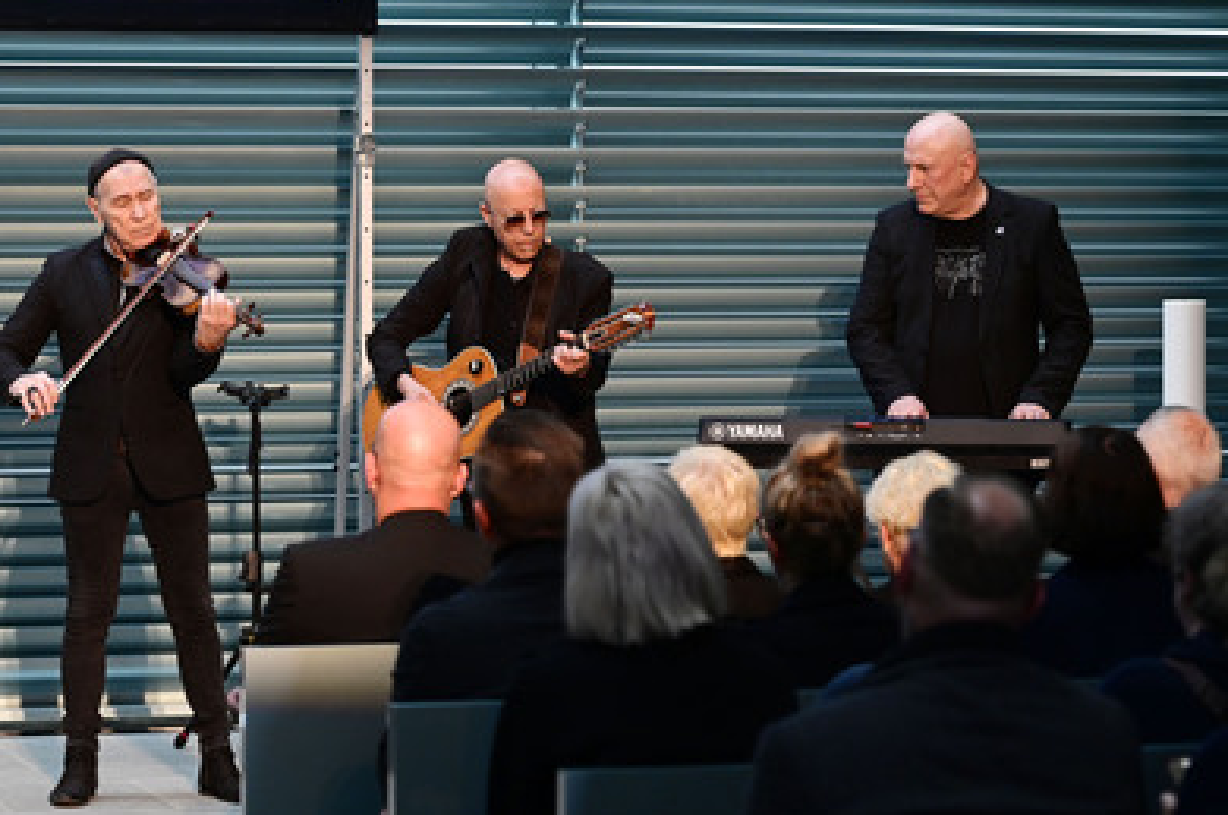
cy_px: 400
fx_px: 4020
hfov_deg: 17.4
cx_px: 531
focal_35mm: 118
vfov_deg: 11.6
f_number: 4.5
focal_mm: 102
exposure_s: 1/200
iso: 2500
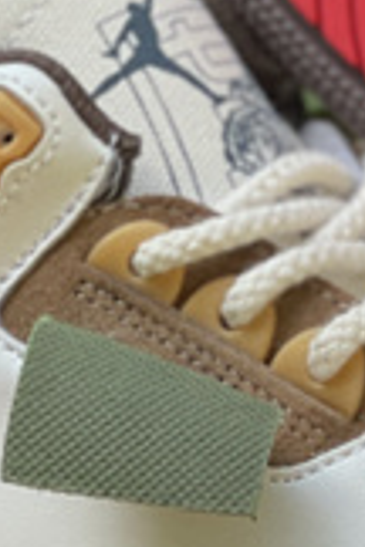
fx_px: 4608
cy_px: 344
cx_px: 527
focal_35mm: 303
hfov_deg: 4.5
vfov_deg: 6.8
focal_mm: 7.5
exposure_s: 1/121
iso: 50
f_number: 2.2
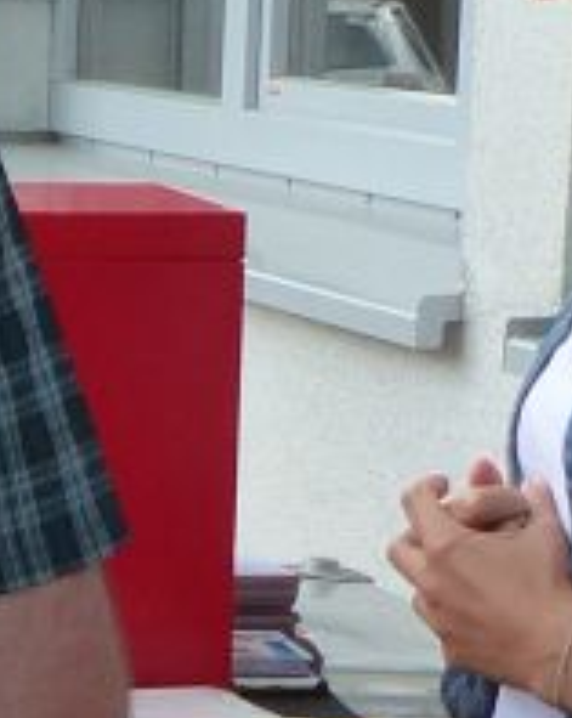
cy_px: 516
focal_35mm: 218
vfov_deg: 8.9
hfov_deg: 6.8
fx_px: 4624
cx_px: -669
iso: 160
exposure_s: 1/200
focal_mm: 5.6
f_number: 4
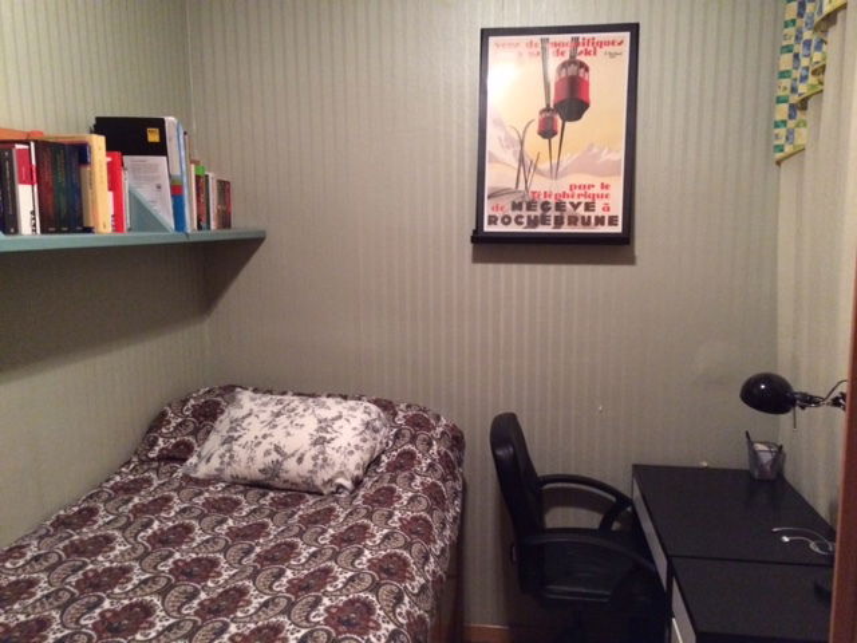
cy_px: 322
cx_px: 428
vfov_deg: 48.2
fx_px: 718
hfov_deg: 61.7
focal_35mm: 29
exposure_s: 1/17
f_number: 2.2
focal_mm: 4.15
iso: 400
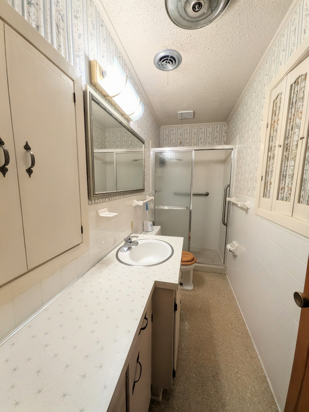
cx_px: 154
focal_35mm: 14
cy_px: 206
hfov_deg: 85.7
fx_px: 167
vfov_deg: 102.1
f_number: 2.2
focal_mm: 1.85
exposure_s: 1/120
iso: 78
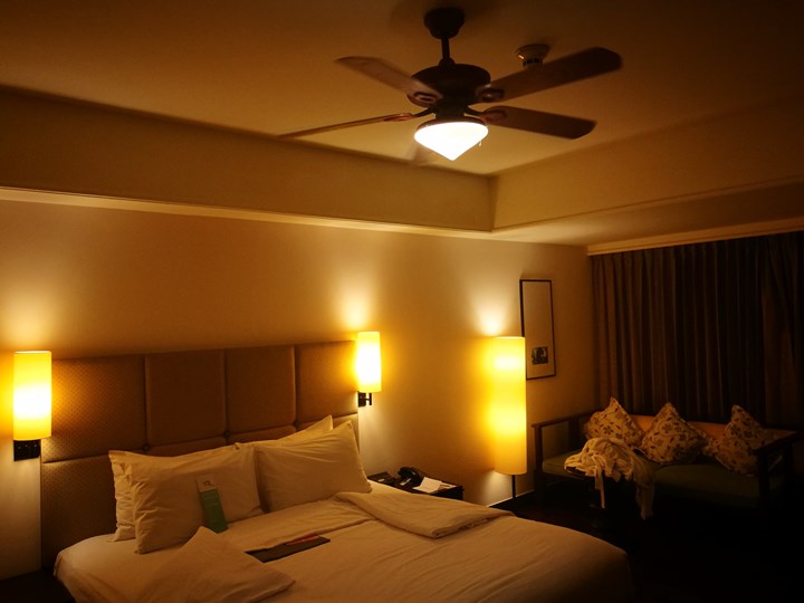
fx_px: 627
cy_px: 302
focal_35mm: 27
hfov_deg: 65.3
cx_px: 402
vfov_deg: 51.4
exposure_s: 1/33.3
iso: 320
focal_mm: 4.5
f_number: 2.2
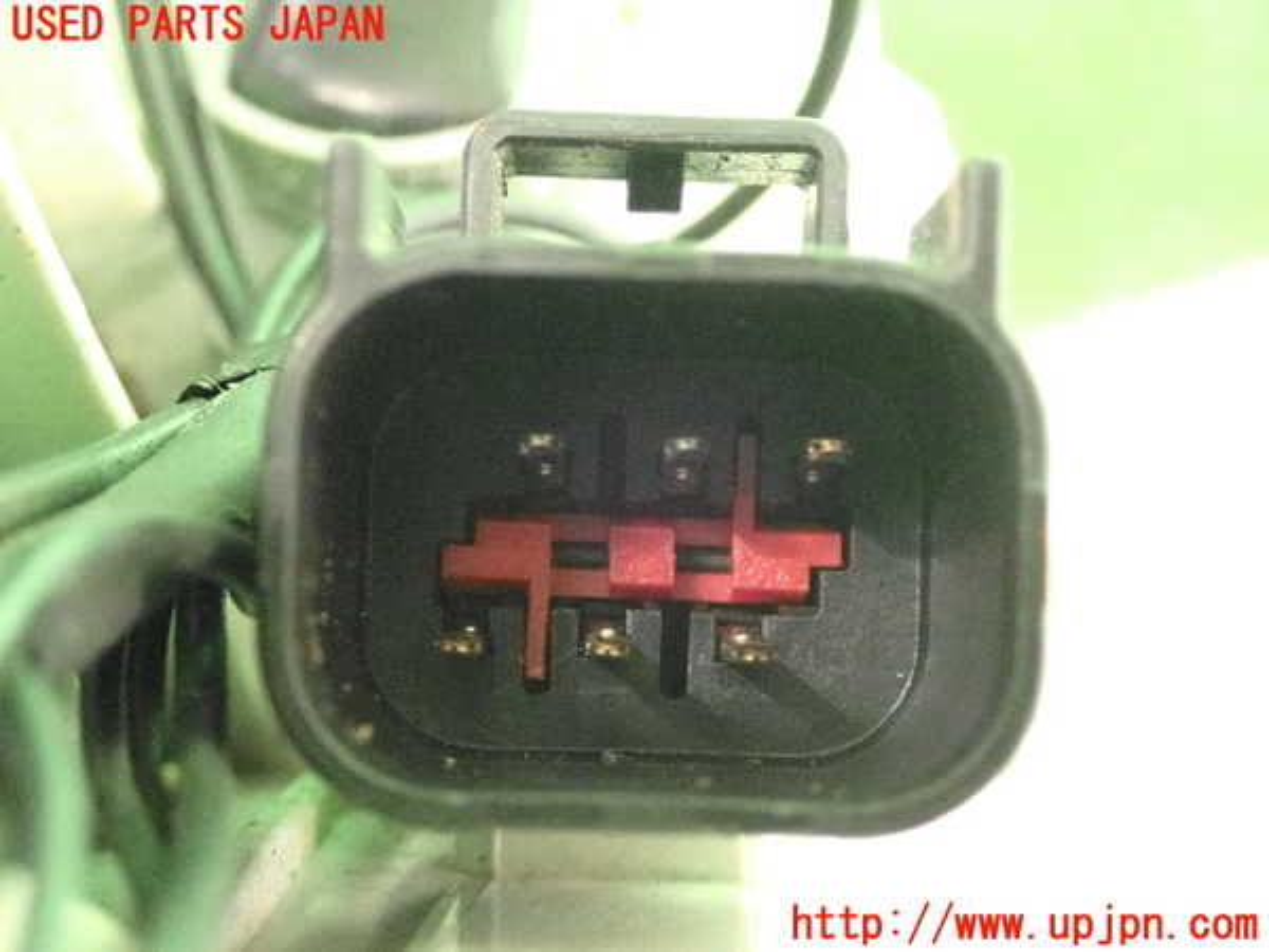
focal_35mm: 62
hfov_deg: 31.2
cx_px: 634
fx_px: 2273
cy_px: 476
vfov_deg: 23.7
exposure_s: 1/125
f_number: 3.6
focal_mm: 11.09
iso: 6400
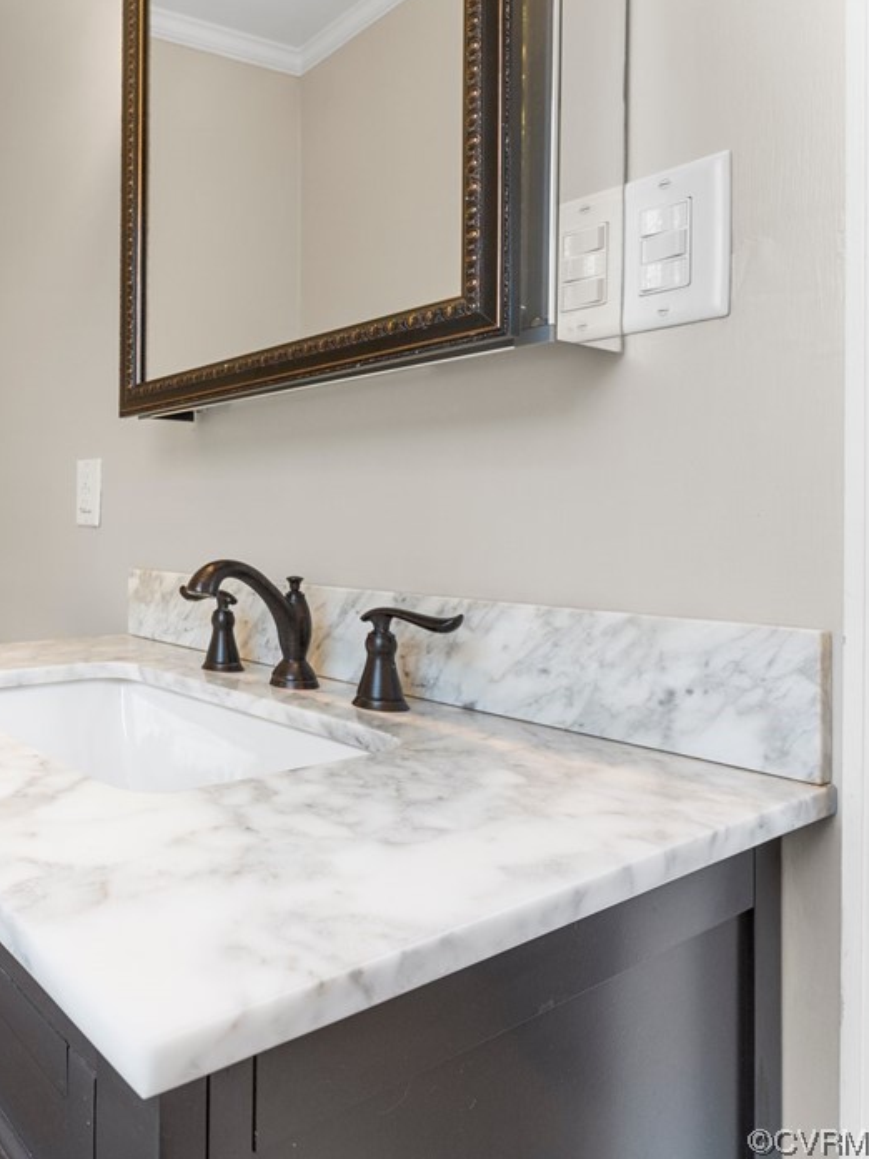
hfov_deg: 49.7
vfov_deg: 75.5
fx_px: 748
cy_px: 565
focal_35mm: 22
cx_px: 10
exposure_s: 1/15
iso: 800
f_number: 8
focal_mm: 14.9
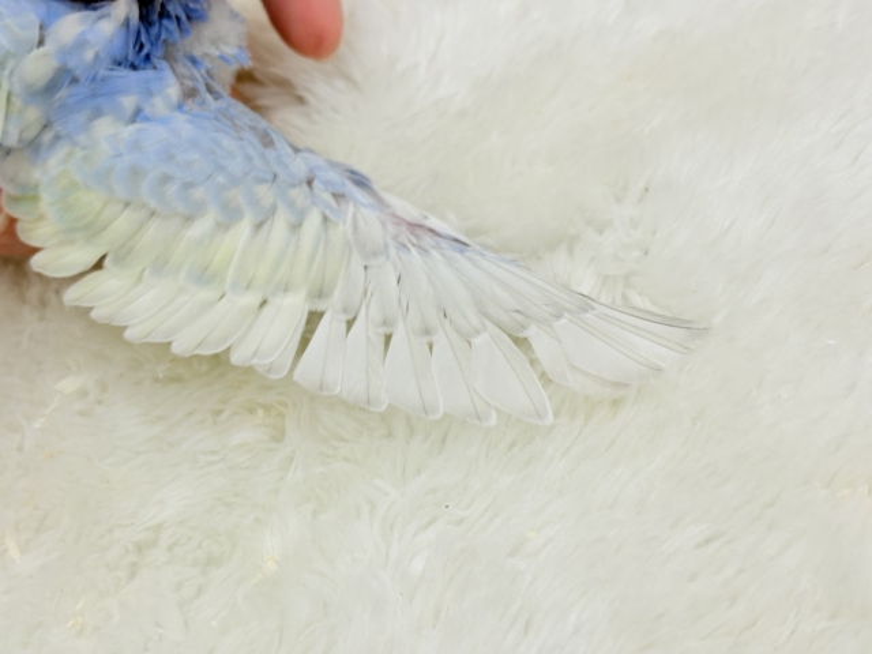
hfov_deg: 36.8
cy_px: 327
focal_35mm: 52
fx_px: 1310
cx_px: 436
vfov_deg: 28.0
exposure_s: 1/100
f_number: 1.6
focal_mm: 5.96
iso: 64
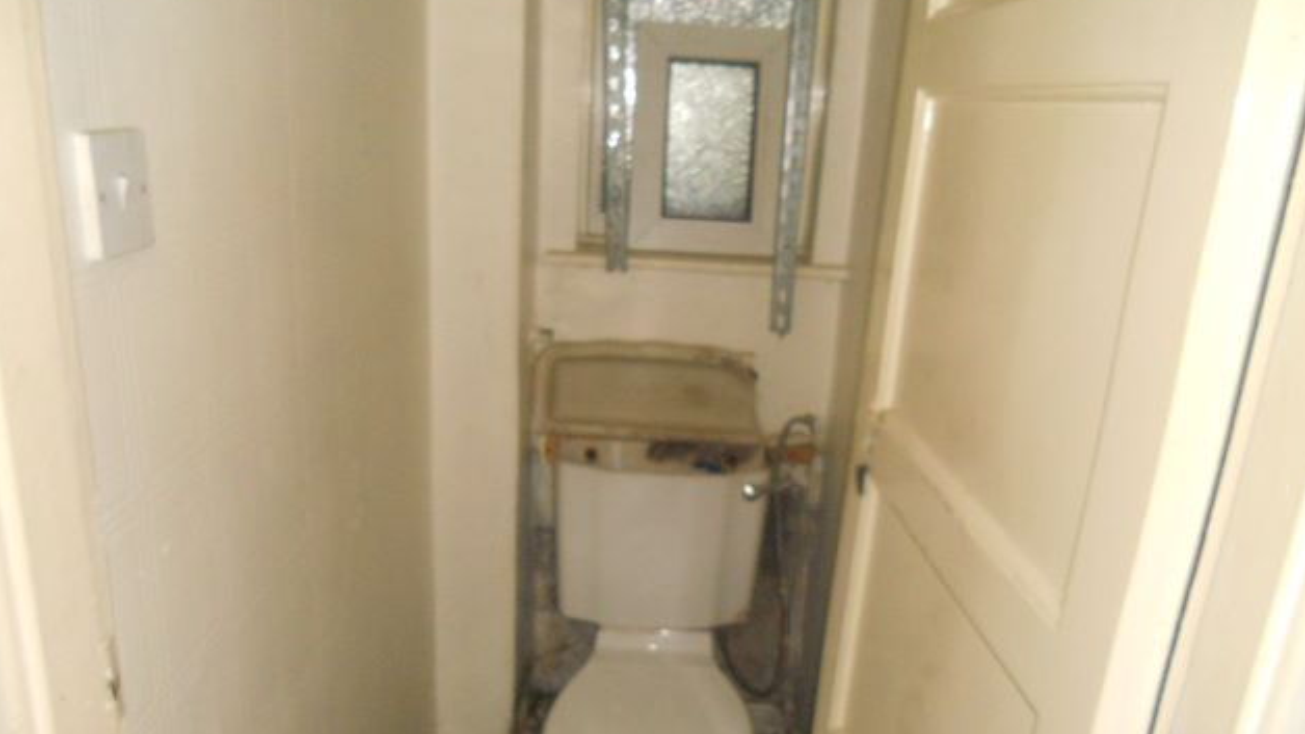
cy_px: 435
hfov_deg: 64.3
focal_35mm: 30
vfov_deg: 38.8
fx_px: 1038
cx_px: 655
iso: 500
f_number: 8
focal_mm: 4.9
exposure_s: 1/25
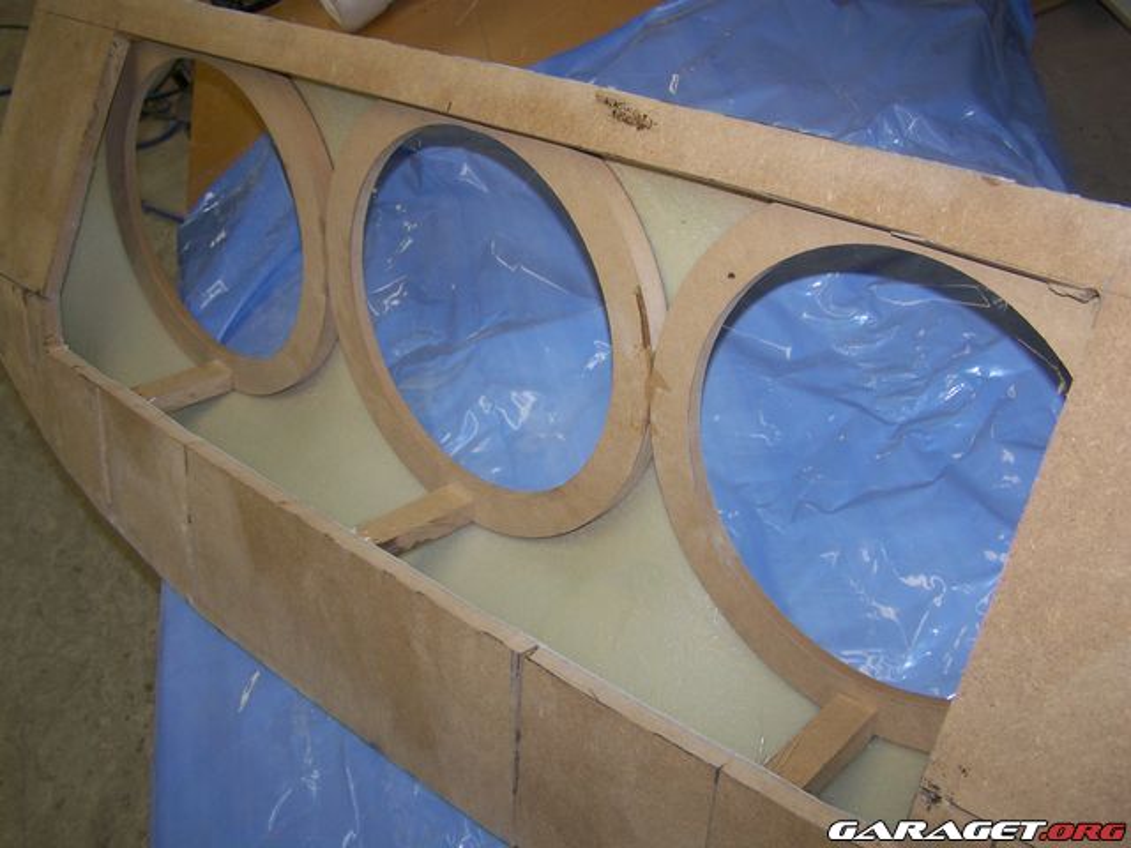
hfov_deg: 49.0
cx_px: 566
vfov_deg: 37.7
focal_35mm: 38
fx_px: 1242
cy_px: 424
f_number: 2.8
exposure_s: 1/60
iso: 80
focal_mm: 6.3
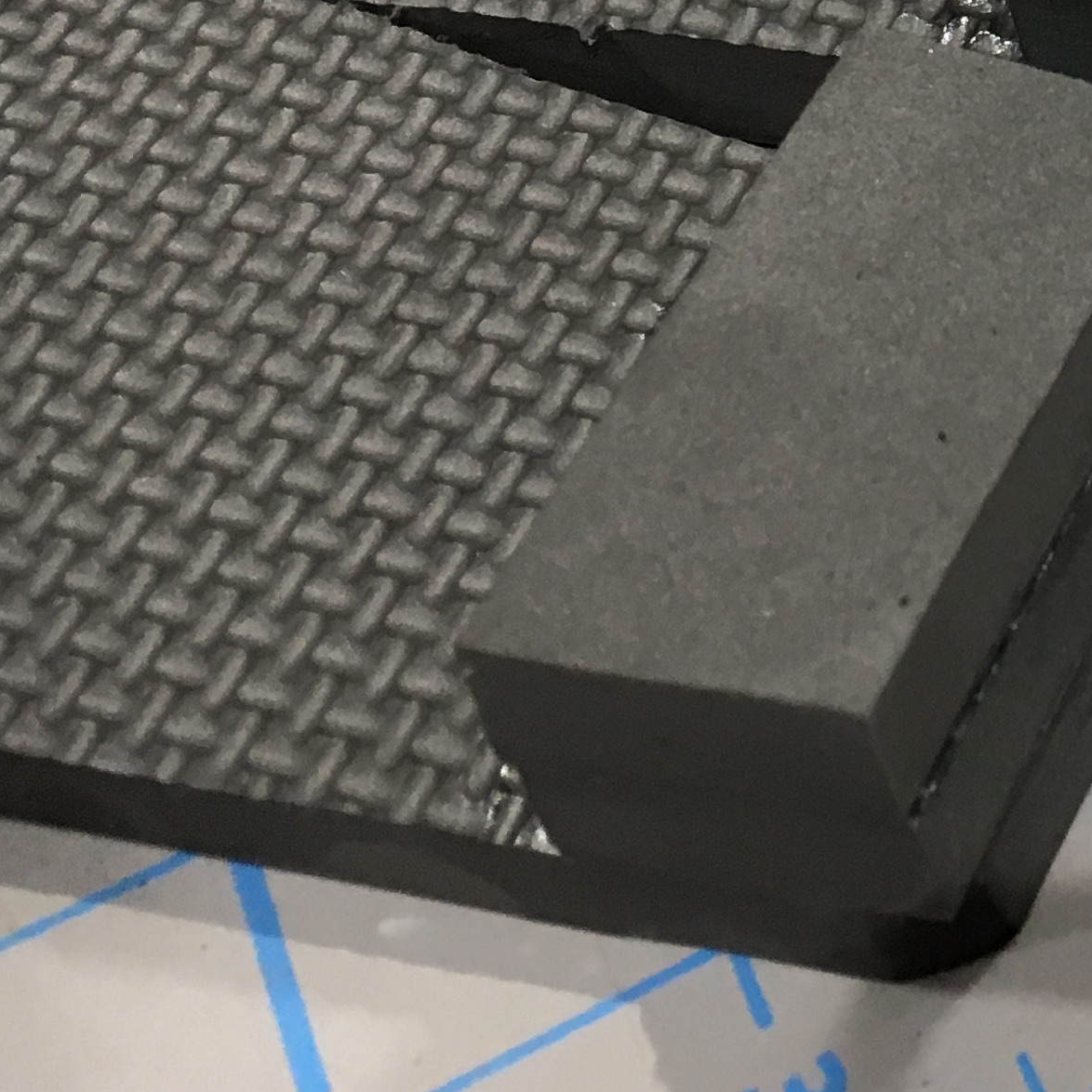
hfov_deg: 17.2
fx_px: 3141
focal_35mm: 88
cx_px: 1778
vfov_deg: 19.0
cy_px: -70
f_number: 2.2
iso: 32
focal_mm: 4.15
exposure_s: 1/30
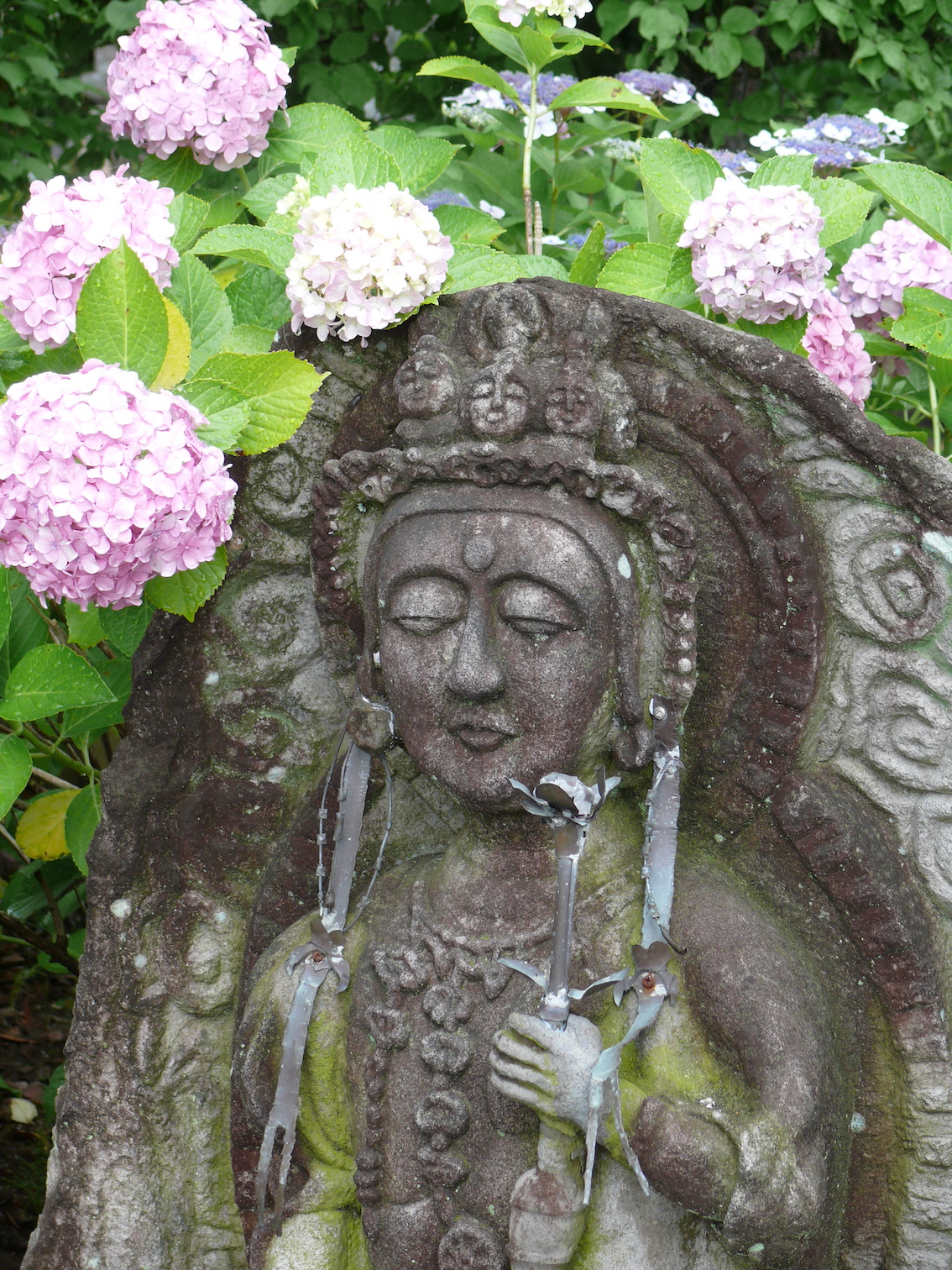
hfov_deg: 15.2
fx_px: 3557
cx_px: 476
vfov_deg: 20.2
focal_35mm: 97
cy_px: 635
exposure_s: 1/100
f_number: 3.2
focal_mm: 20.5
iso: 100
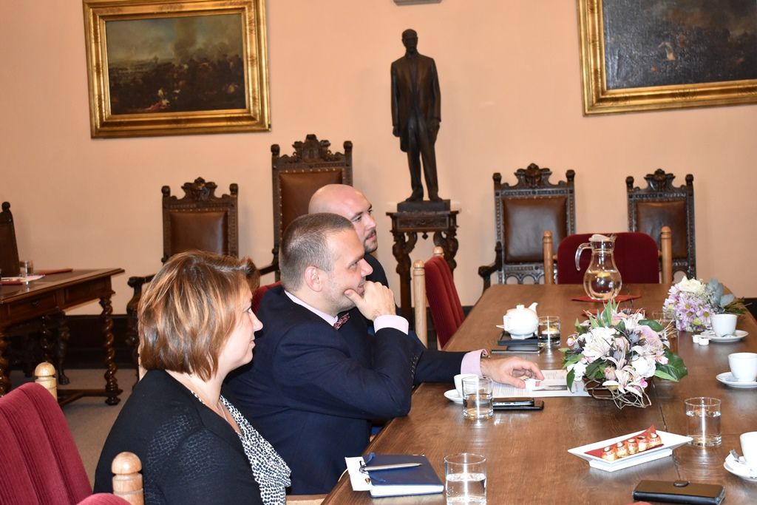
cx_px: 378
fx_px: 1136
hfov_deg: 36.9
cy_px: 252
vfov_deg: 25.1
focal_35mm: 54
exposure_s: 1/60
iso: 1800
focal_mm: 36
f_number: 4.8
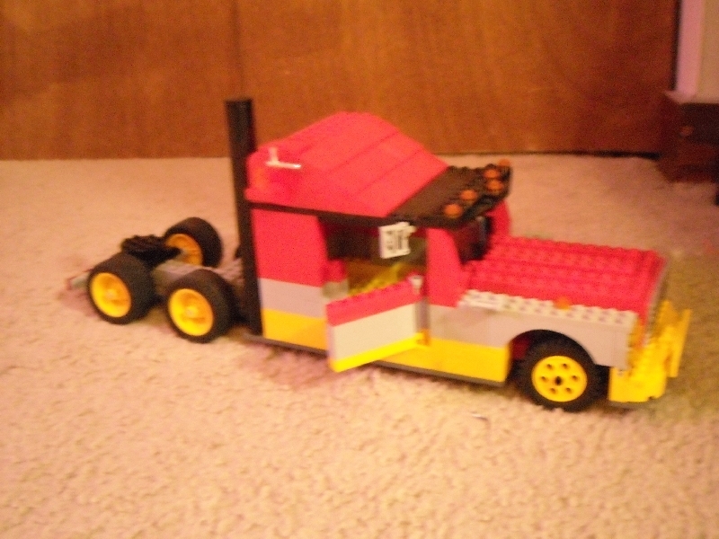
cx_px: 360
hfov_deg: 42.9
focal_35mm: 44
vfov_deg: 32.9
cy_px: 270
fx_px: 914
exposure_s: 1/1.5
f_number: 3.1
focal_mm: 7.1
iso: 800
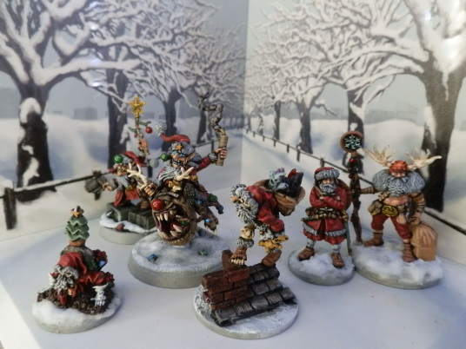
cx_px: 233
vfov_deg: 49.7
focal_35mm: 28
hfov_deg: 63.4
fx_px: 377
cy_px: 174
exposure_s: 1/200
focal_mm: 5
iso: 400
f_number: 3.1
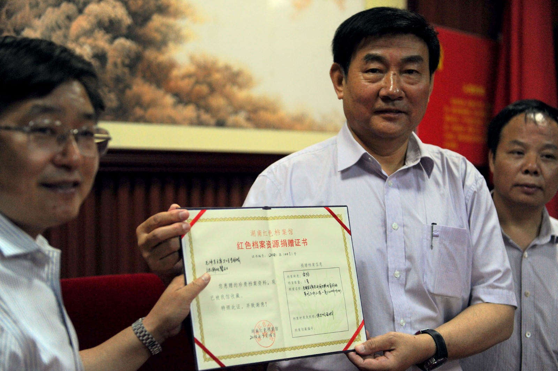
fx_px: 1084
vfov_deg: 19.4
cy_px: 186
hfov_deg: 28.9
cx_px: 279
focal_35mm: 70
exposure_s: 1/640
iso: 3200
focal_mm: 70
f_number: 2.8
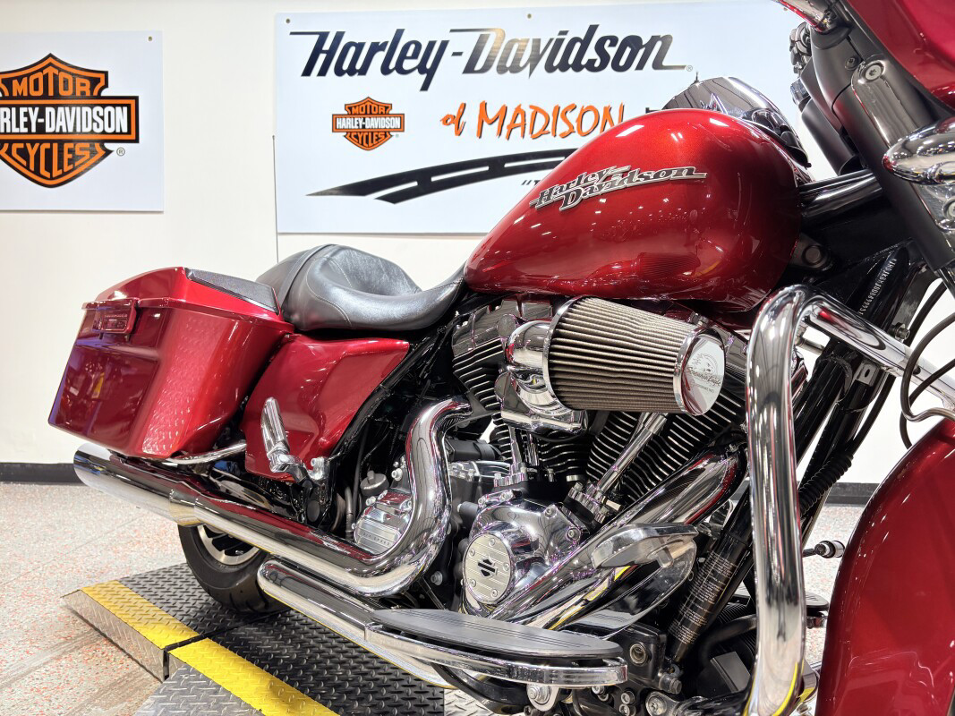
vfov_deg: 53.1
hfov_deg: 67.3
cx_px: 478
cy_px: 358
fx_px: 717
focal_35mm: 26
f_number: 1.6
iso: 80
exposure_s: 1/120
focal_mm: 5.96
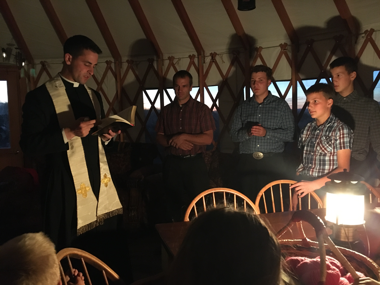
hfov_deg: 61.7
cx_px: 190
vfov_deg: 48.2
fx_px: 318
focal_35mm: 29
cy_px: 142
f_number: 2.2
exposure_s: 1/15
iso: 400
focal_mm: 4.15
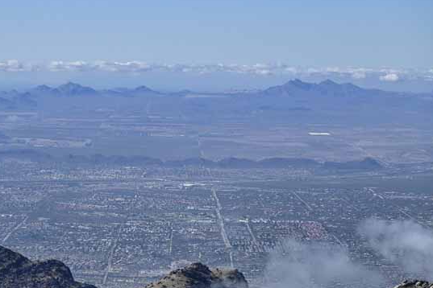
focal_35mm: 149
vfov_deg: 9.2
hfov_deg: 13.7
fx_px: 1792
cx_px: 121
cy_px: 145
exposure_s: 1/1600
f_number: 6.3
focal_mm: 100
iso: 100
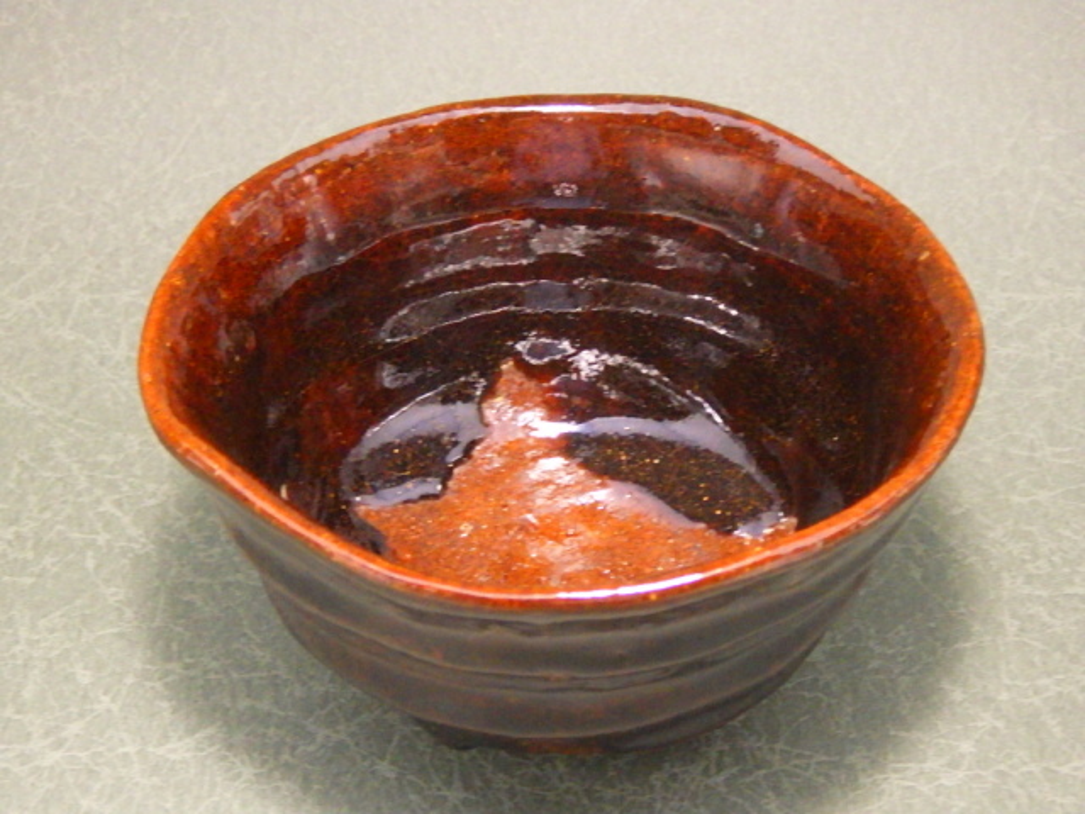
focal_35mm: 77
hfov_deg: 25.3
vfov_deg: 19.1
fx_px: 2413
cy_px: 407
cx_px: 542
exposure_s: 1/6
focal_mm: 13.7
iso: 400
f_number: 4.8
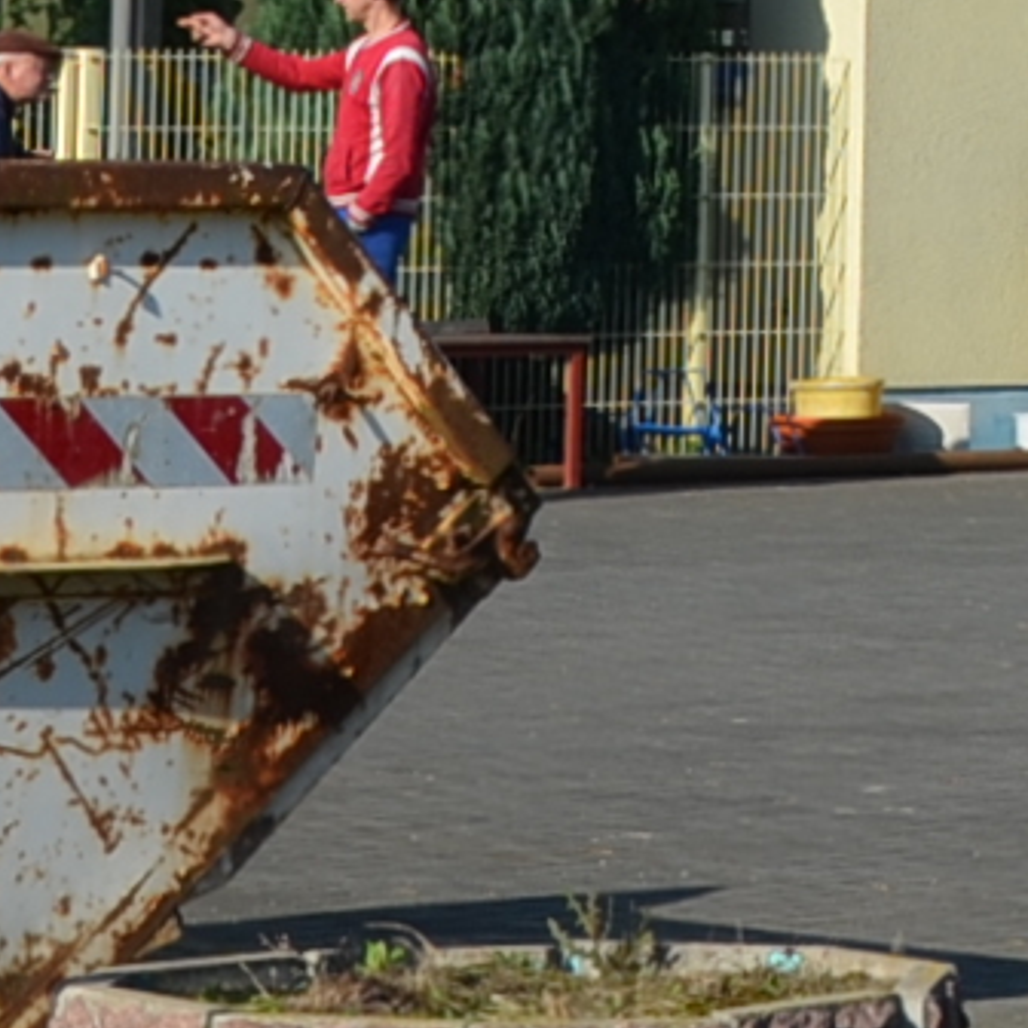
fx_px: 8769
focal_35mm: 261
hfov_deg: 6.3
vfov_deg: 6.5
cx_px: 2842
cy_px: -1098
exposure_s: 1/320
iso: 100
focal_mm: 28
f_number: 9
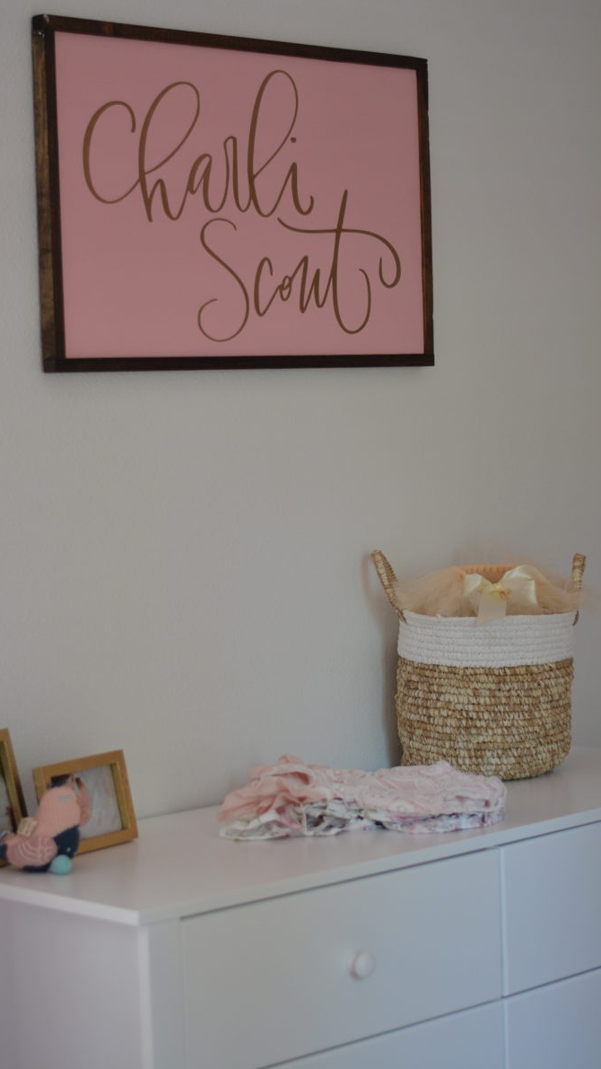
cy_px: 536
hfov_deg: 15.3
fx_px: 2238
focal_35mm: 79
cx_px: 254
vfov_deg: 26.8
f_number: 1.8
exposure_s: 1/200
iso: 500
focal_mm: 50
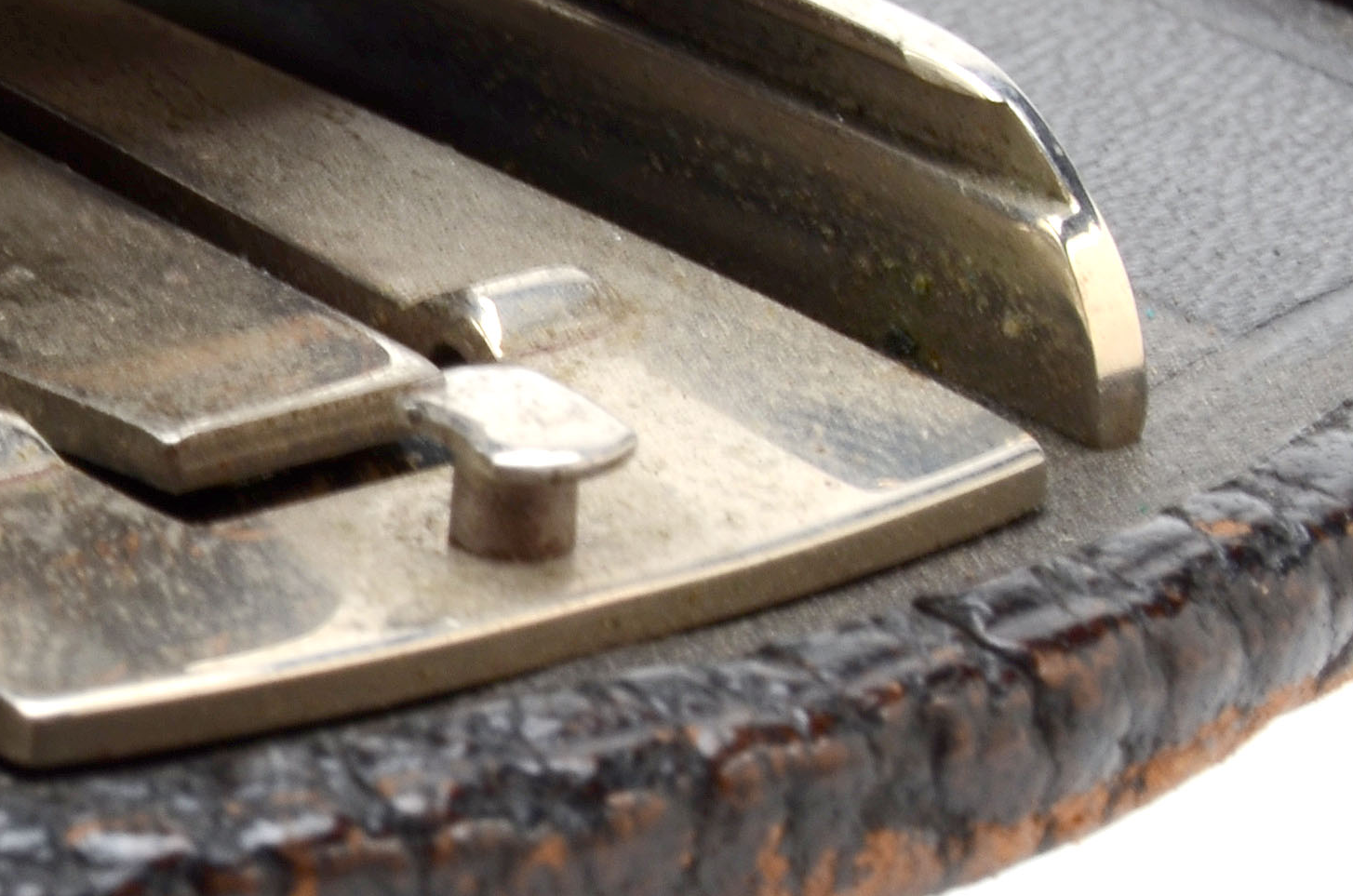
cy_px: 220
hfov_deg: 7.3
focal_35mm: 280
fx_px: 10490
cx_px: -309
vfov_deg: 4.9
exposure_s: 1/160
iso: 100
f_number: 20
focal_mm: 55
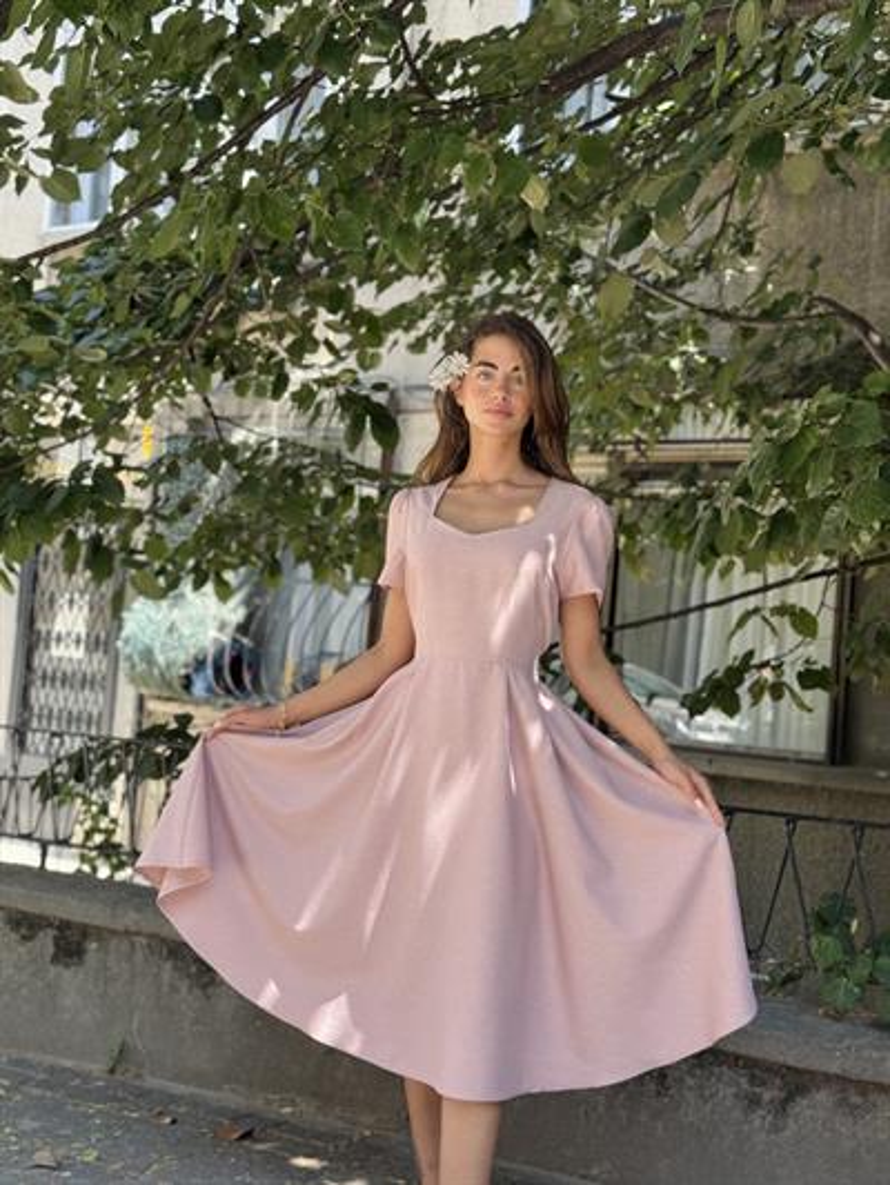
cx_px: 445
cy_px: 592
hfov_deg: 30.3
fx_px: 1645
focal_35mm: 48
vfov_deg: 39.6
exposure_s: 1/345
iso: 64
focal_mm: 6.76
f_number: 1.78
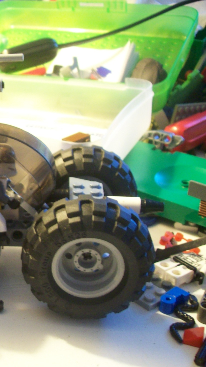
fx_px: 515
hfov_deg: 21.3
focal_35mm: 53
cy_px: 185
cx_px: -29
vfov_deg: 39.2
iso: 176
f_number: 2.7
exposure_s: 1/8
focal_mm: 6
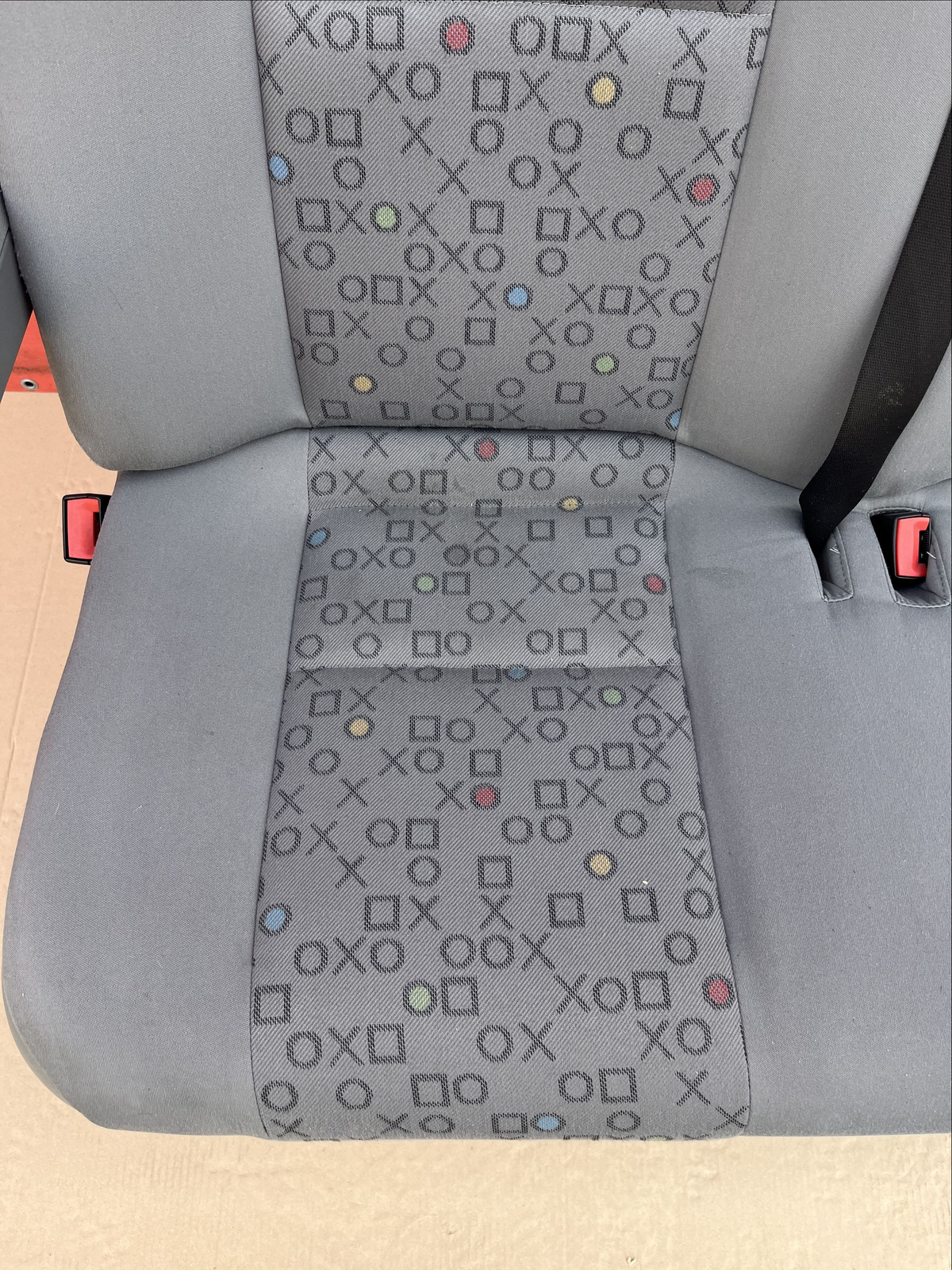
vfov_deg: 67.3
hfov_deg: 53.1
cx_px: 476
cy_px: 635
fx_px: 953
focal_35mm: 26
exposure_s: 1/350
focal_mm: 5.1
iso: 50
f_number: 1.6
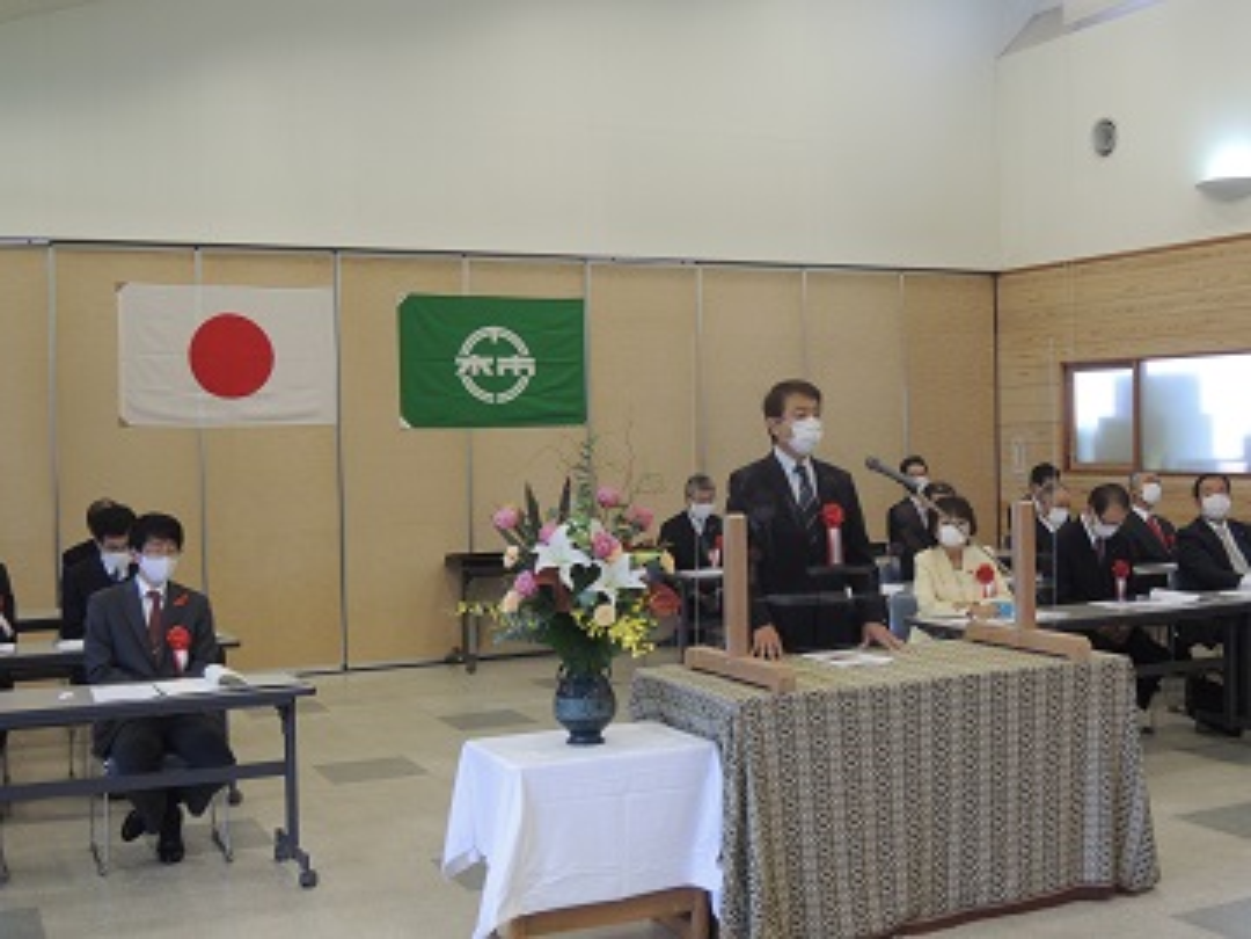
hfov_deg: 42.1
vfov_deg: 32.2
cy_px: 470
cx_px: 626
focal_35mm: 45
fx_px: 1626
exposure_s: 1/50
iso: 320
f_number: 3.5
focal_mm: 8.1
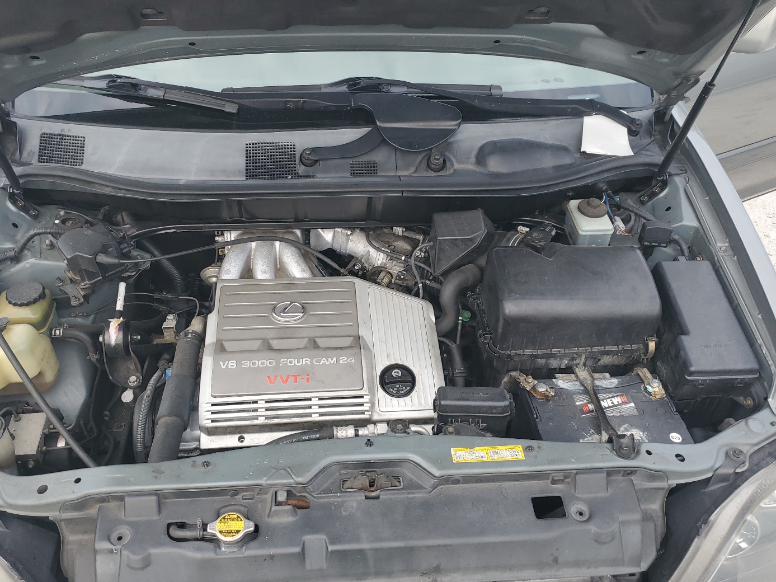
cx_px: 370
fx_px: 672
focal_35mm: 30
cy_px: 280
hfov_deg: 59.9
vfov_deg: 46.8
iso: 50
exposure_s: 1/556
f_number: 1.5
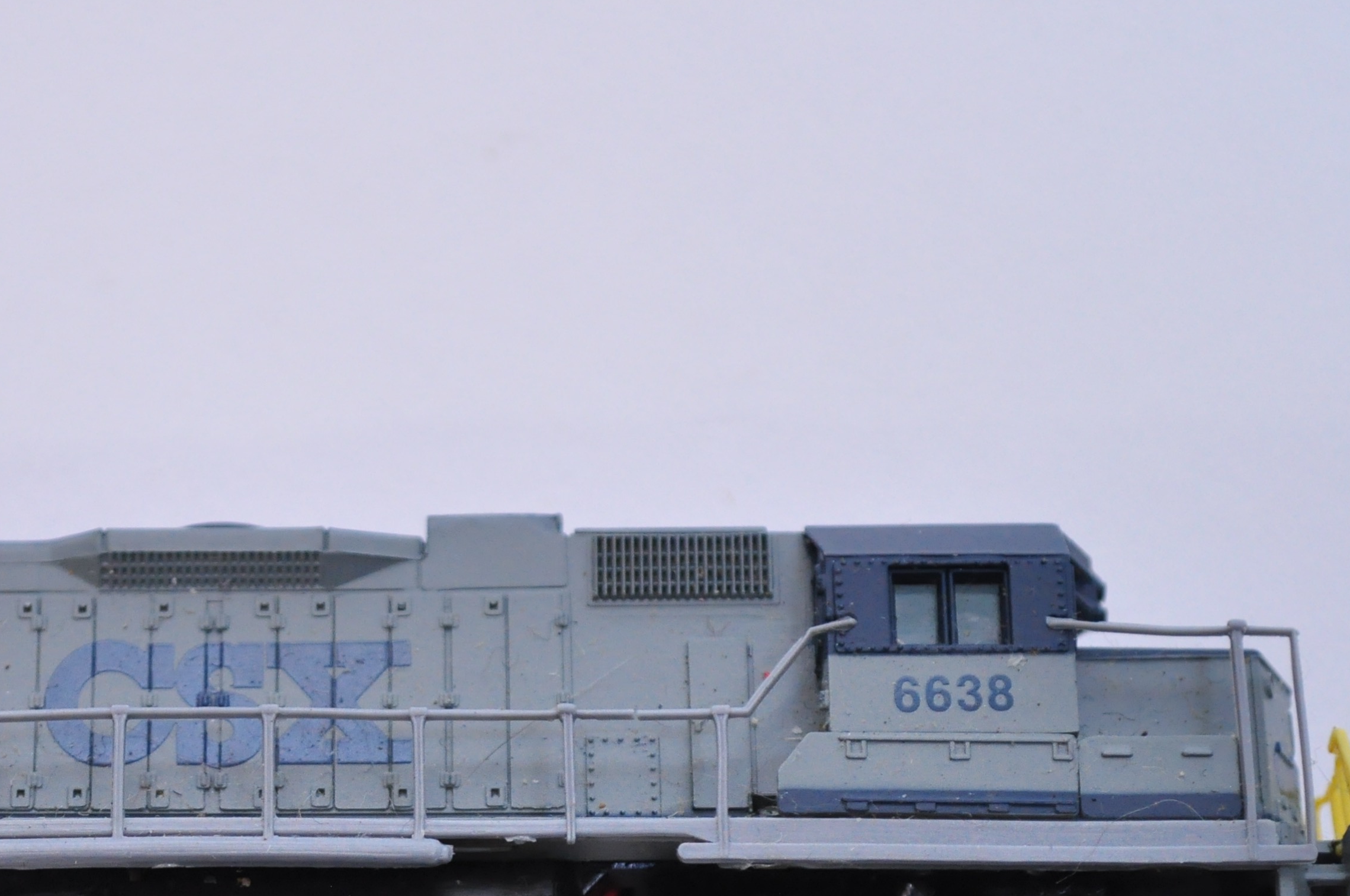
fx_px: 4754
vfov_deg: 10.7
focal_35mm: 127
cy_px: 812
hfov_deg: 16.1
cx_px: 343
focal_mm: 45
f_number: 5.3
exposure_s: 1/125
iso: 1000
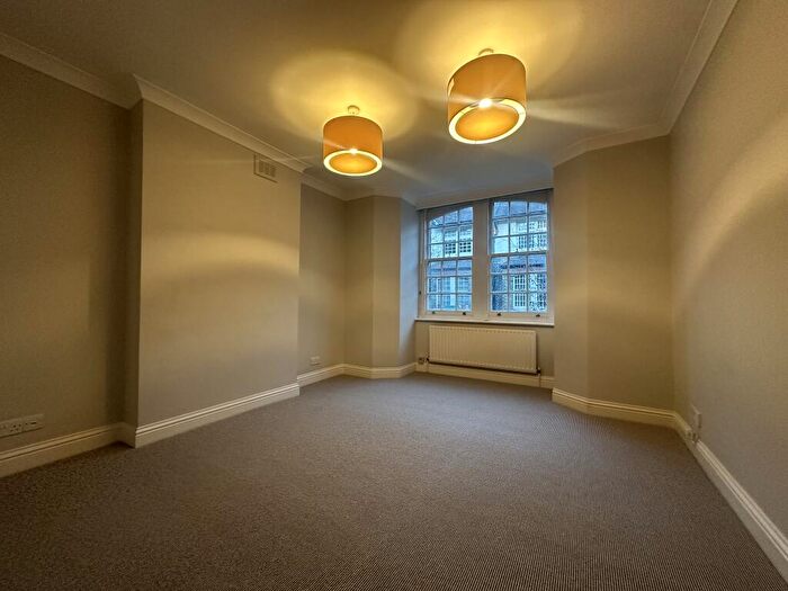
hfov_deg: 102.1
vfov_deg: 85.7
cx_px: 394
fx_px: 319
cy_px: 296
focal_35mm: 14
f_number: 2.2
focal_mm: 2.22
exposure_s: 1/50
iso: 400
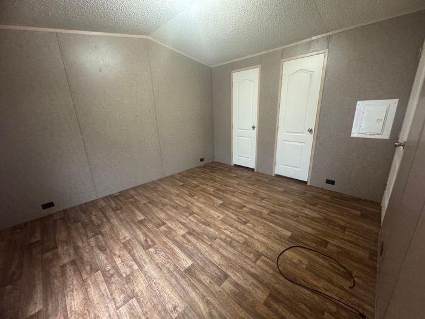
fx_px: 172
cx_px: 212
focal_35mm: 14
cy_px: 160
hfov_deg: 102.1
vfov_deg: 85.7
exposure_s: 1/60
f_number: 2.2
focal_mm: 2.22
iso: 800
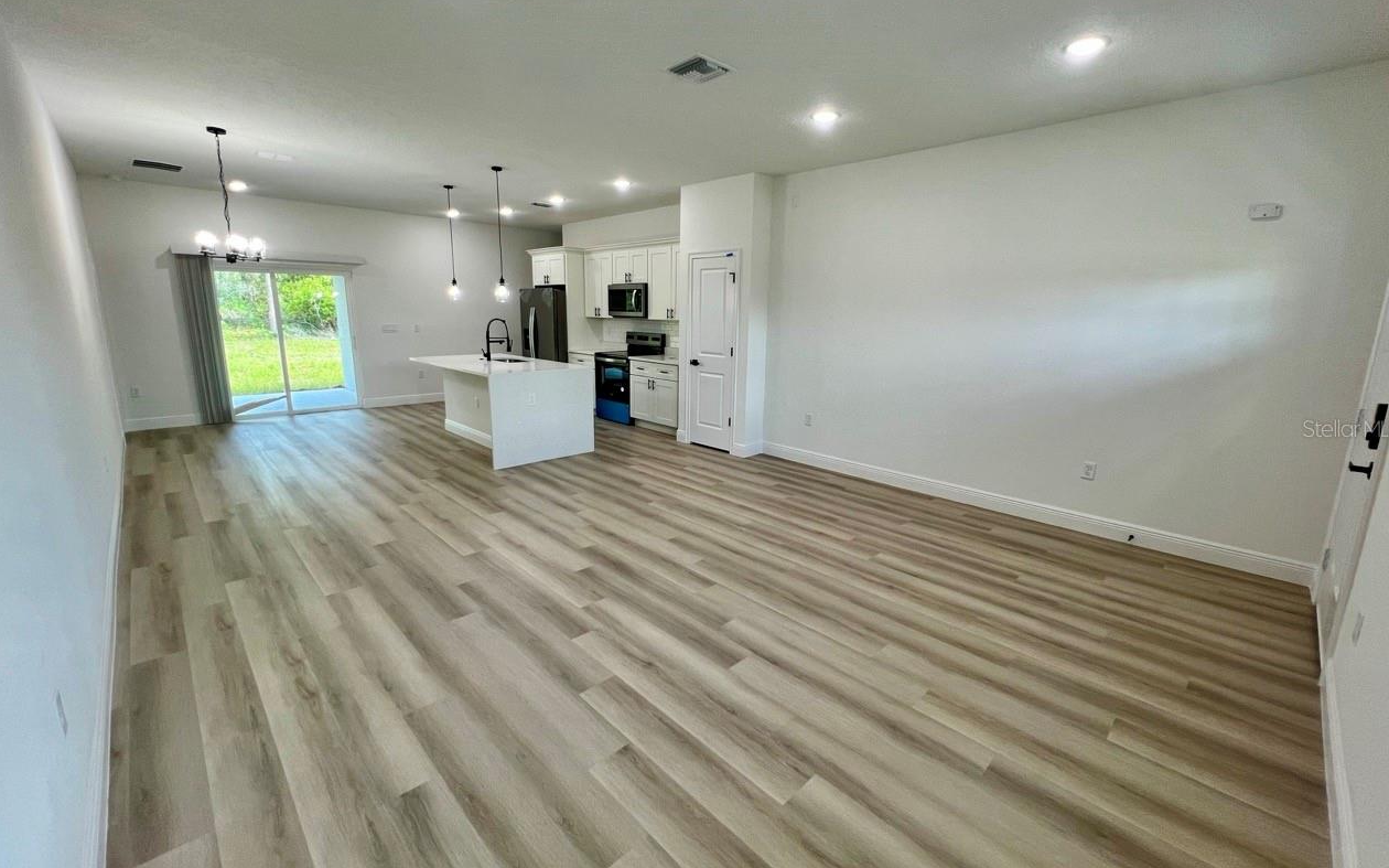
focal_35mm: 14
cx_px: 701
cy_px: 428
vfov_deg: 78.6
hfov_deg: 105.3
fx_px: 530
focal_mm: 1.57
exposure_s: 1/120
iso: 100
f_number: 1.8
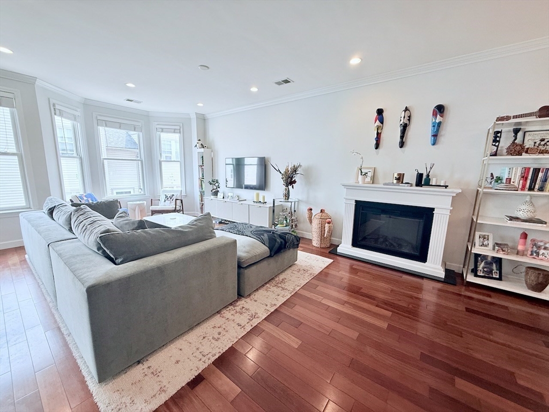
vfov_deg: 85.7
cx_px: 274
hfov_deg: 102.1
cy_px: 206
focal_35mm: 14
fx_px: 222
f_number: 2.2
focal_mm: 2.22
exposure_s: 1/120
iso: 125
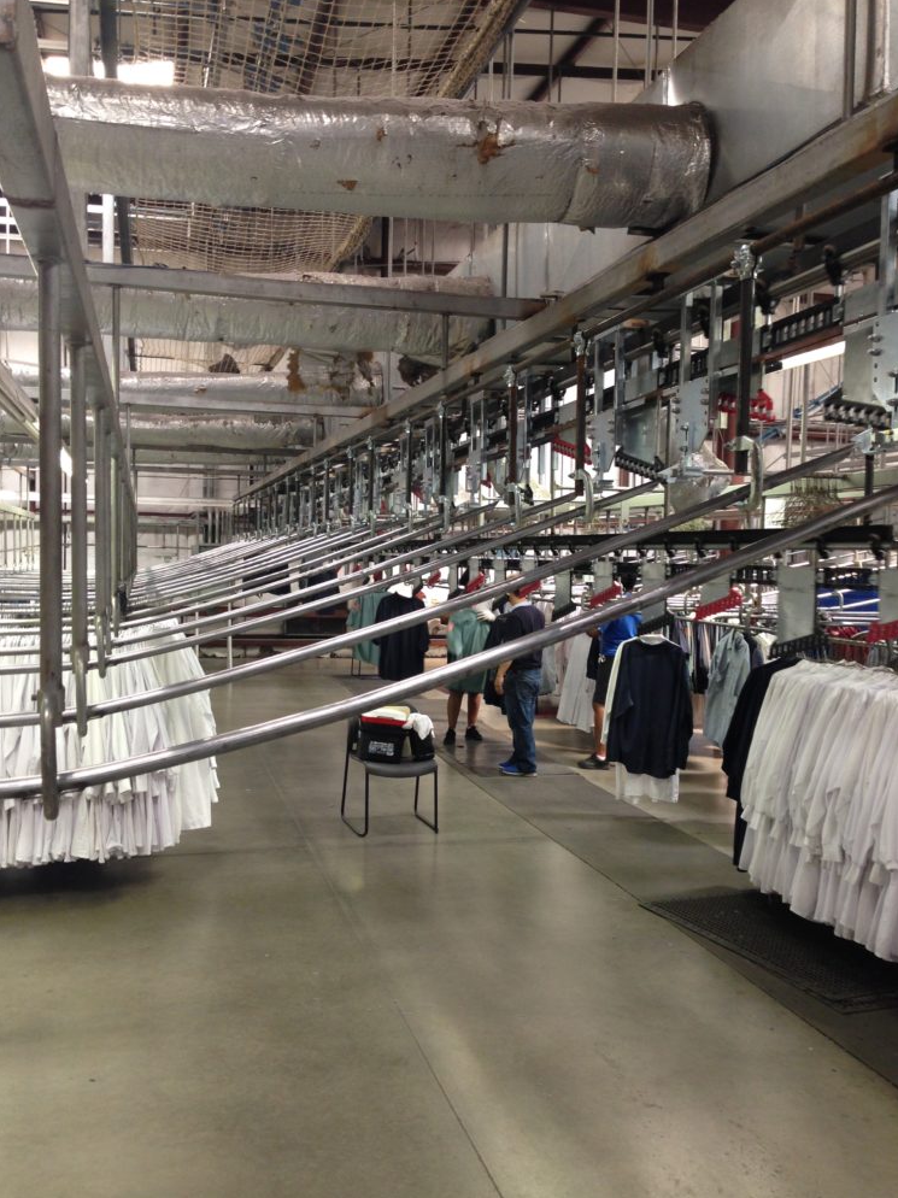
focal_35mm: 34
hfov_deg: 41.8
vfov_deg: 54.0
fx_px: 1177
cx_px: 439
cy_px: 612
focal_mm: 4.12
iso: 80
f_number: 2.4
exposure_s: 1/20
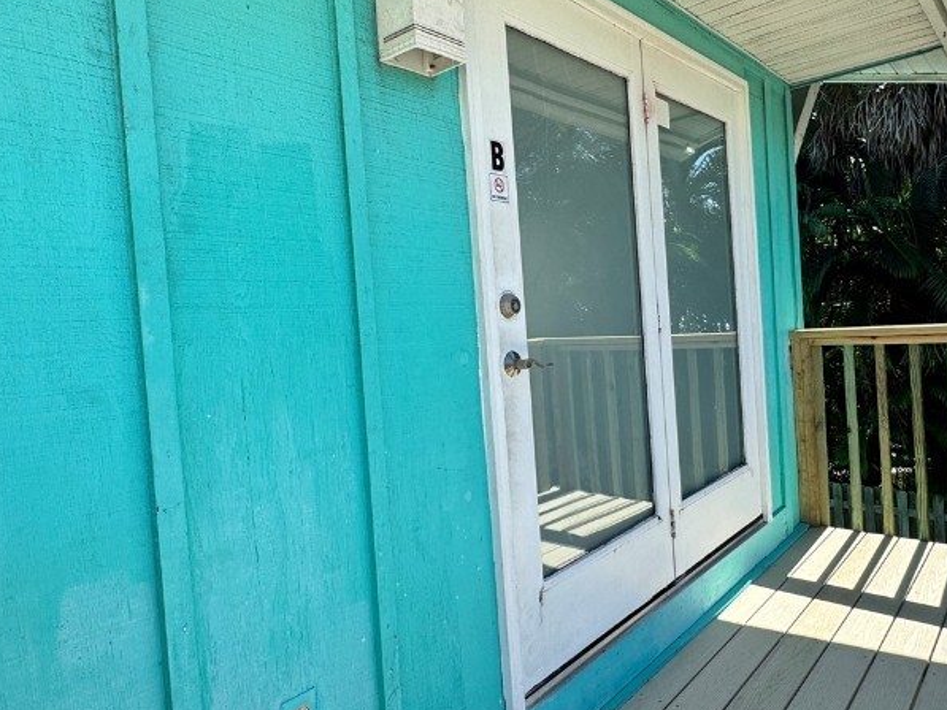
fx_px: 657
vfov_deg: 56.8
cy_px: 338
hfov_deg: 71.4
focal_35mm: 24
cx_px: 522
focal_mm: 2.22
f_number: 2.2
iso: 50
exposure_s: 1/620
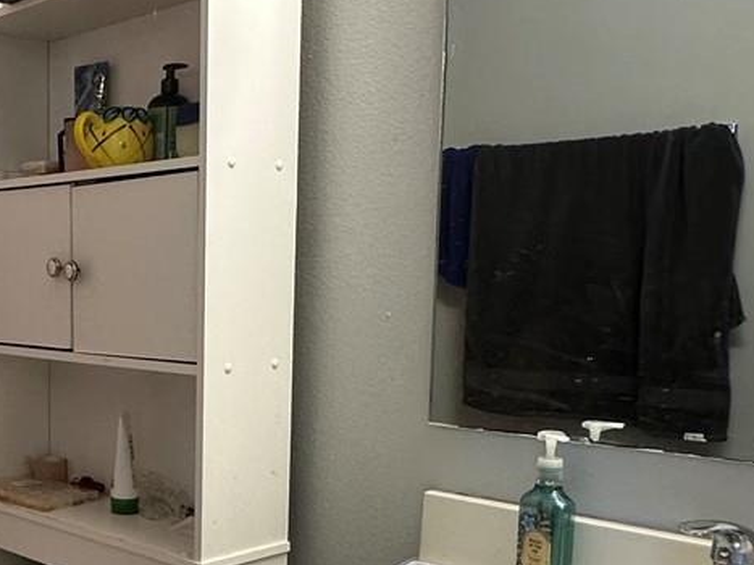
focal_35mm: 48
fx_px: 1045
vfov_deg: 29.9
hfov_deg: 35.6
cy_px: 402
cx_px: -10
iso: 200
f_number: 2.2
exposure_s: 1/120
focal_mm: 2.22
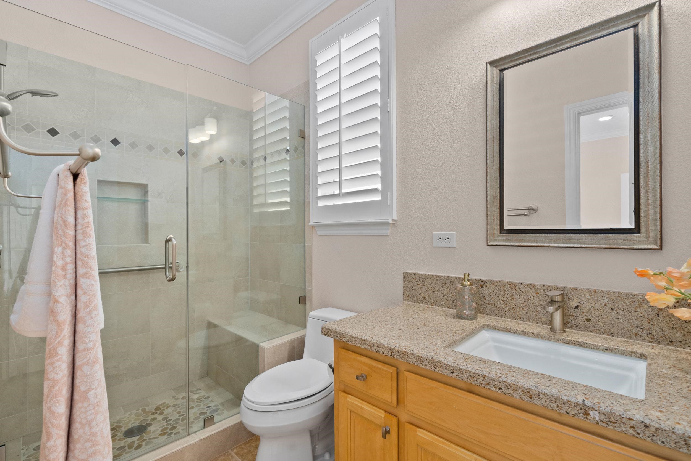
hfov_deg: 96.7
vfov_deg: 73.8
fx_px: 307
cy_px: 230
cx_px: 346
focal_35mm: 16
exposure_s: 1/5
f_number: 9
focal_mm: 16
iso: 400
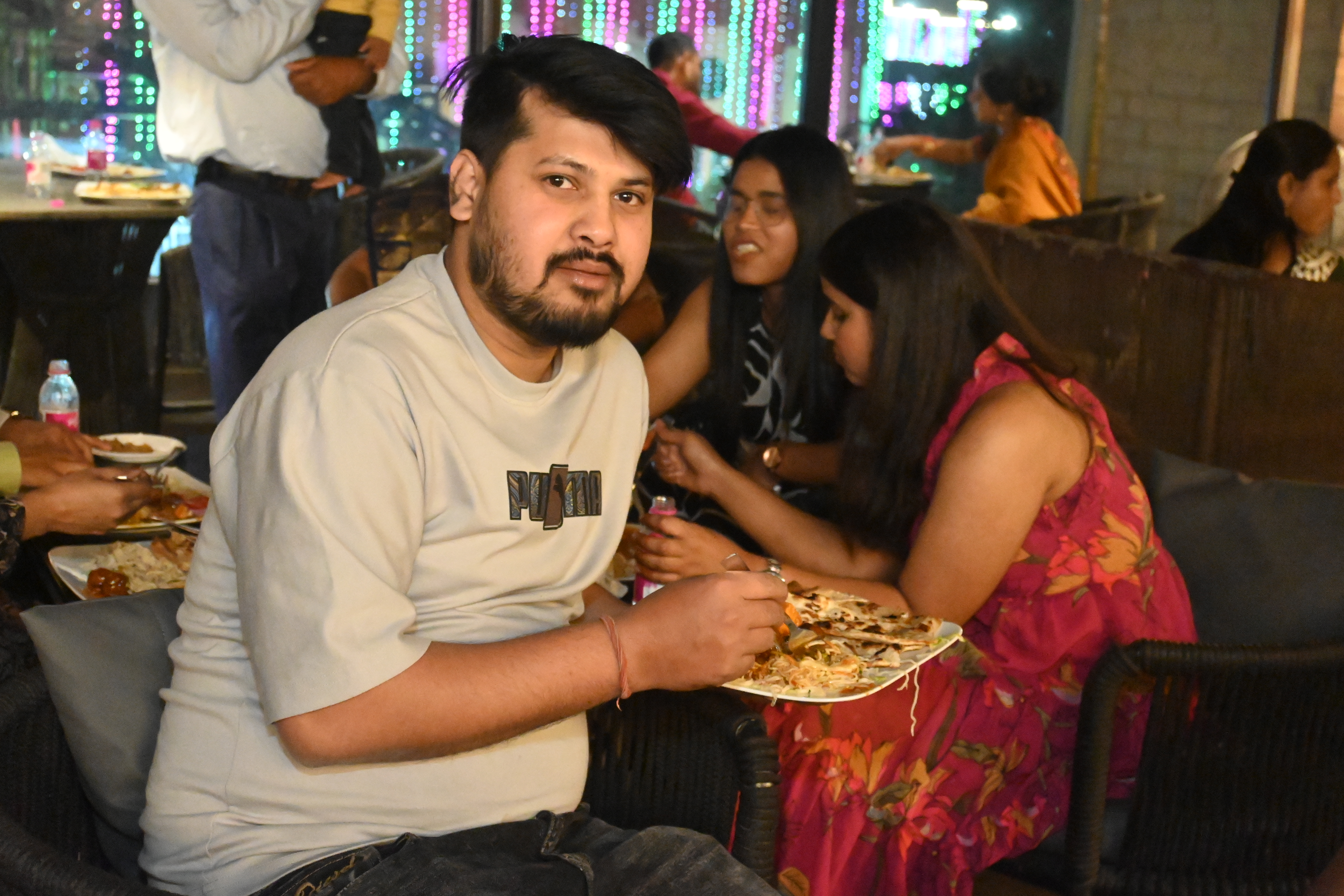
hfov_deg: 40.0
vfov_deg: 27.3
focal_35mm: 50
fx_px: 1848
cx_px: 672
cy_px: 448
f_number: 5
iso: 12800
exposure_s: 1/50
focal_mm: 33
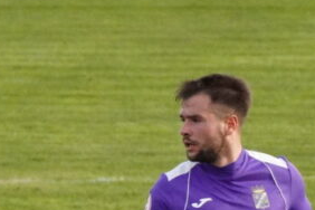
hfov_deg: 1.8
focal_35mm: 1144
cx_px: 274
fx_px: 10009
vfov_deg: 1.2
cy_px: 274
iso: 6400
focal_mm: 210
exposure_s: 1/2500
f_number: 8
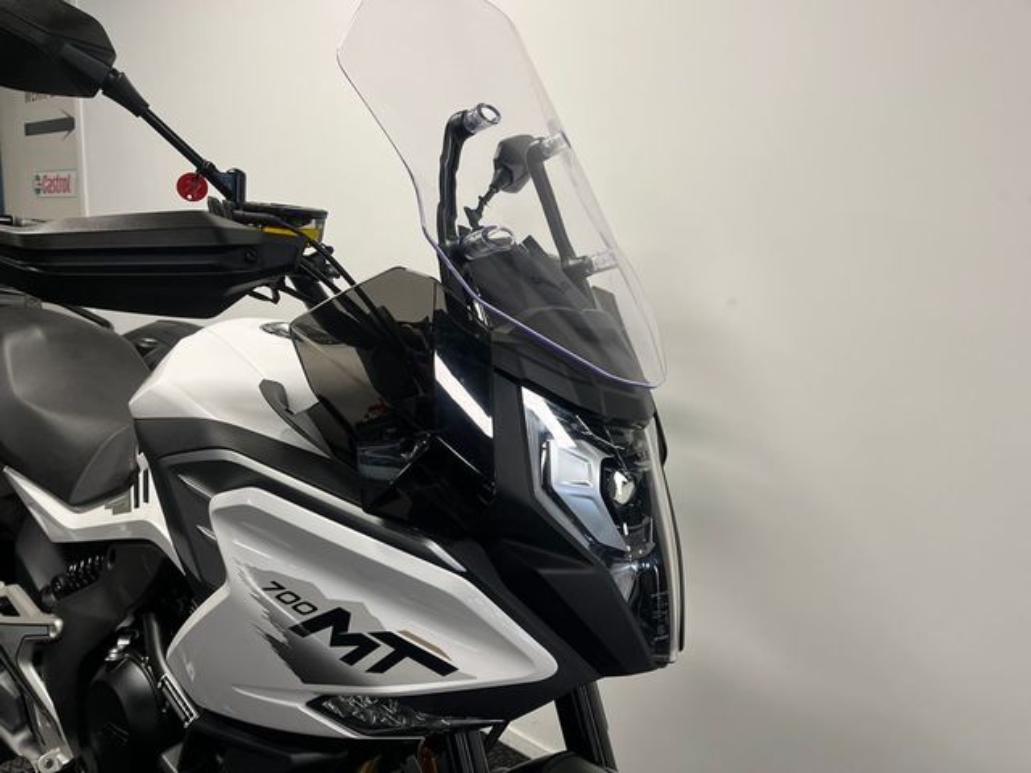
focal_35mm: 26
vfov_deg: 53.1
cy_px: 386
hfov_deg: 67.3
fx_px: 774
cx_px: 516
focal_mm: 5.1
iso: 125
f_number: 1.6
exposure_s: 1/100
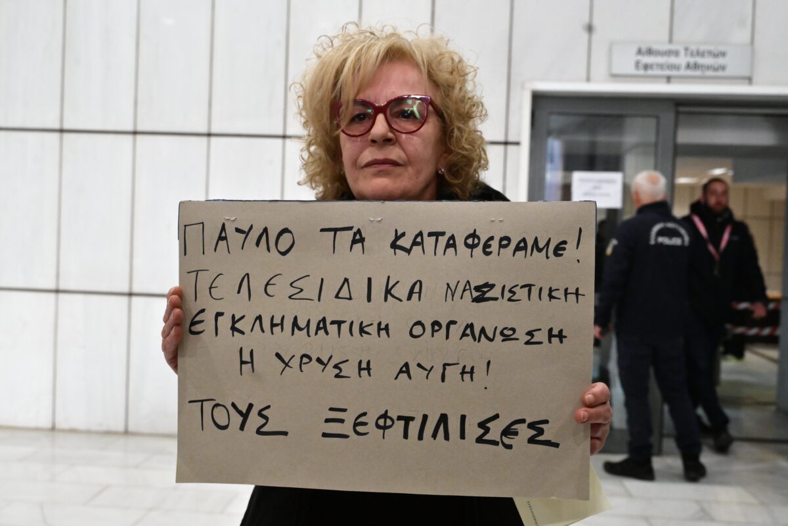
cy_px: 263
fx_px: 810
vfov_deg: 35.9
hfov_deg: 51.9
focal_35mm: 37
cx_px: 394
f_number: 5.6
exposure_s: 1/250
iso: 8000
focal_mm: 37
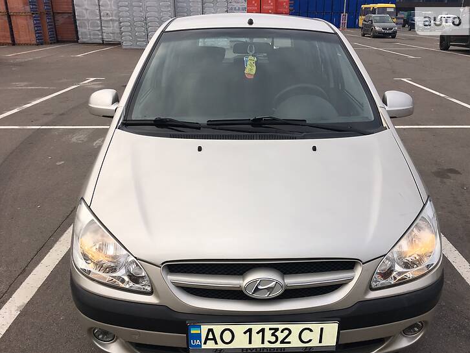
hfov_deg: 56.7
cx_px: 259
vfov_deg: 44.1
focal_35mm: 32
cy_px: 194
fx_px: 435
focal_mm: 4.2
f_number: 2.2
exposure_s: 1/484
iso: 25
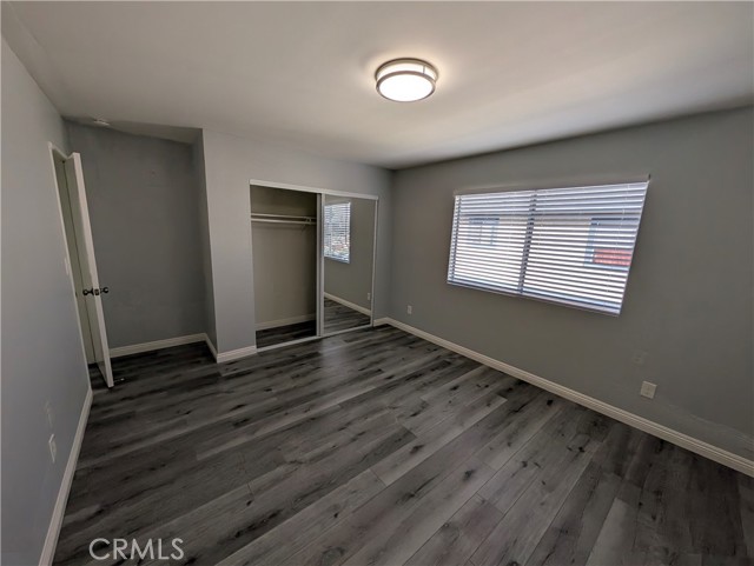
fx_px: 262
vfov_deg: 94.6
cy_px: 283
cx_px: 377
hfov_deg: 110.5
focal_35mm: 12
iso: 68
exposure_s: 1/542
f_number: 1.7
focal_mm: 2.02
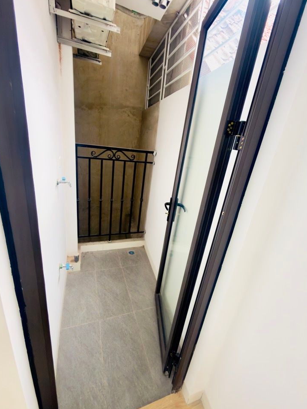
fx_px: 177
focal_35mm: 15
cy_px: 200
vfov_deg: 98.2
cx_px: 153
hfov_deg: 81.7
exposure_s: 1/28
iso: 80
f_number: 2.2
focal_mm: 2.22
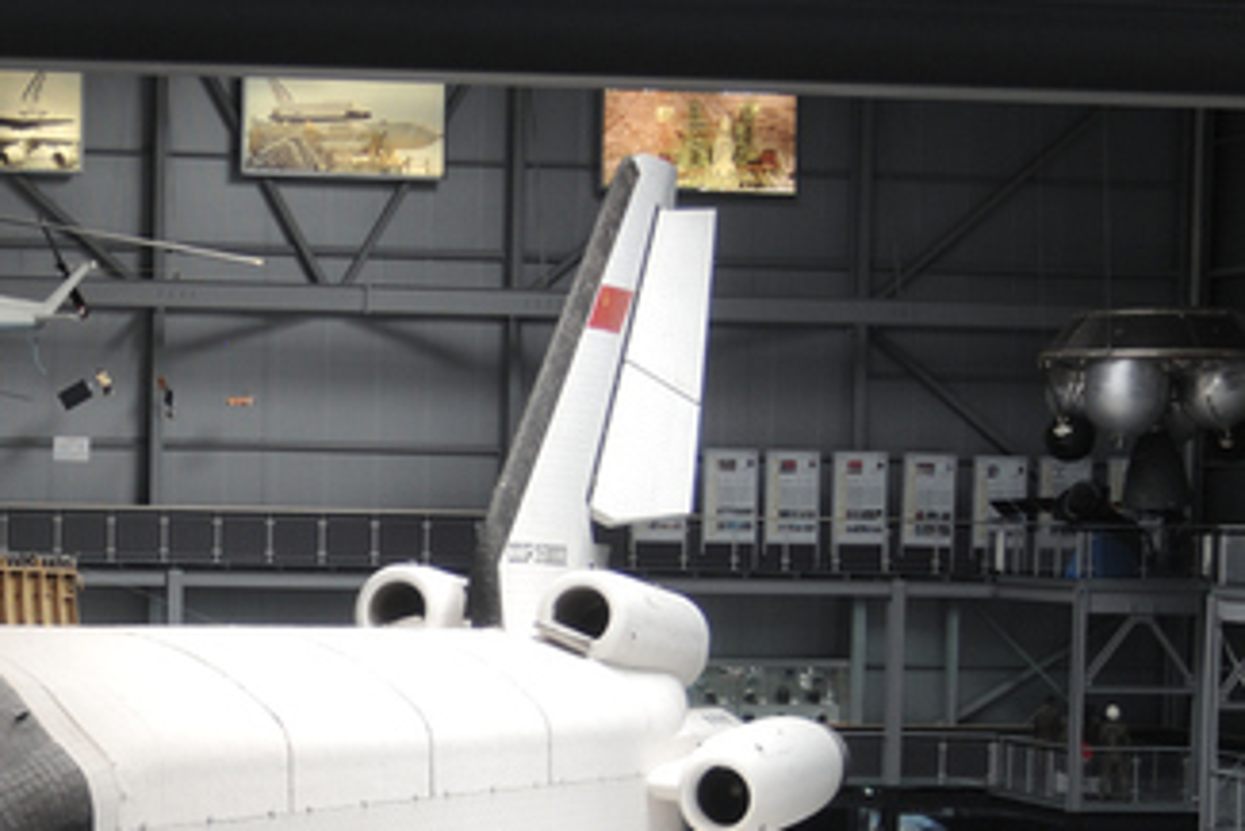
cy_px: 787
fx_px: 3875
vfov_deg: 12.1
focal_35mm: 112
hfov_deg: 18.0
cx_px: 138
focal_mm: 10.7
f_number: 3.2
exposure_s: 1/25
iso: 100
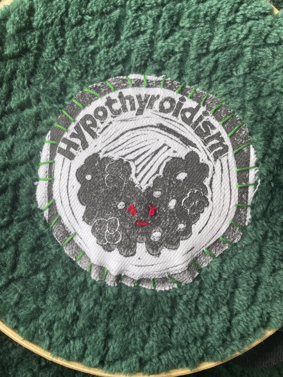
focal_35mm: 26
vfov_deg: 67.3
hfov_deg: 53.1
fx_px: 283
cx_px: 142
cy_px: 188
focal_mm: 4.2
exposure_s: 1/120
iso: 40
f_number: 1.6
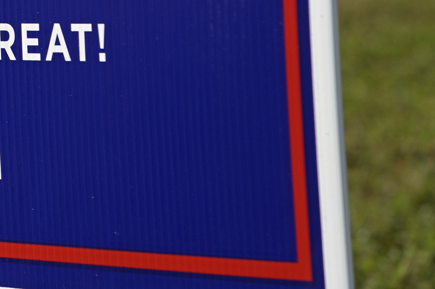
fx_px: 4311
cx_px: -296
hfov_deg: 5.7
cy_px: -132
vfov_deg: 3.8
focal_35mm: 357
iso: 125
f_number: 6.3
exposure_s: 1/400
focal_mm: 105
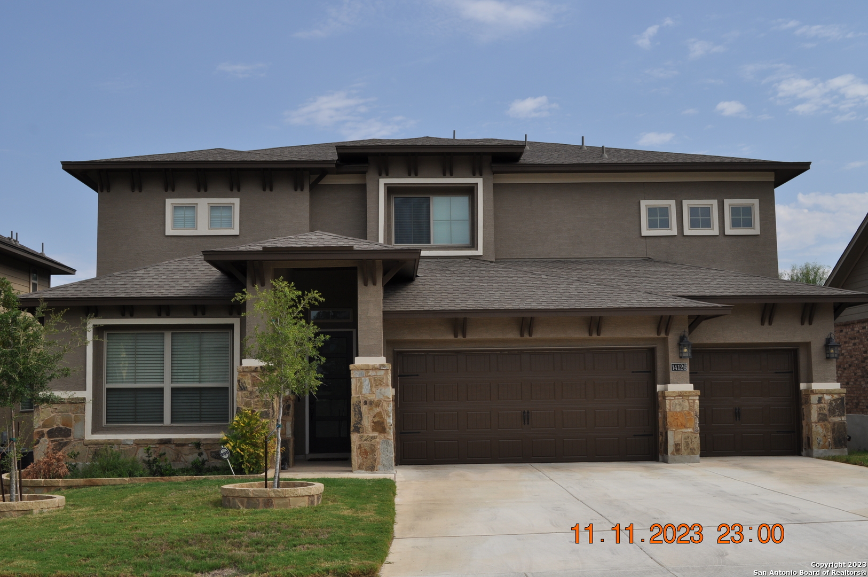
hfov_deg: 45.0
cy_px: 288
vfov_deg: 30.8
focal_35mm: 44
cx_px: 434
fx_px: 1048
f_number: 10
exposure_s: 1/400
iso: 200
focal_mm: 29
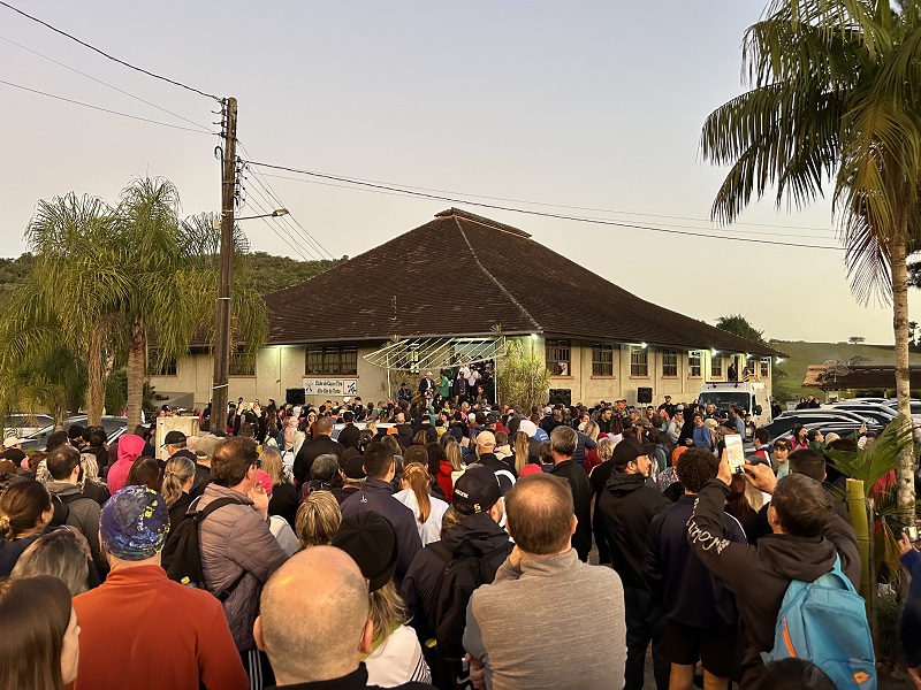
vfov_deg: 53.1
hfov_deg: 67.3
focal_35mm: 26
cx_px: 460
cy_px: 345
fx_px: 692
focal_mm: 5.7
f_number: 1.5
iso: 400
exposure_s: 1/60
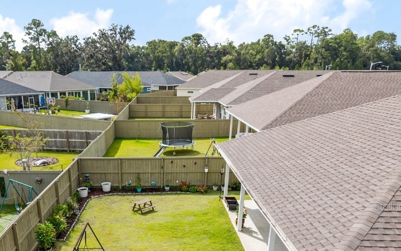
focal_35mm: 35
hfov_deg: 54.7
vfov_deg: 35.0
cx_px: 149
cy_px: 206
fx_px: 382
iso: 170
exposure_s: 1/3200
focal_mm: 8.67
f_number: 1.8
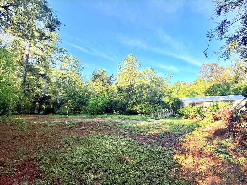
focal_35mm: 14
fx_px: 100
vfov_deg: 85.7
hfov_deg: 102.1
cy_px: 92
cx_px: 124
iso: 50
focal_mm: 2.22
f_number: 2.2
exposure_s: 1/475
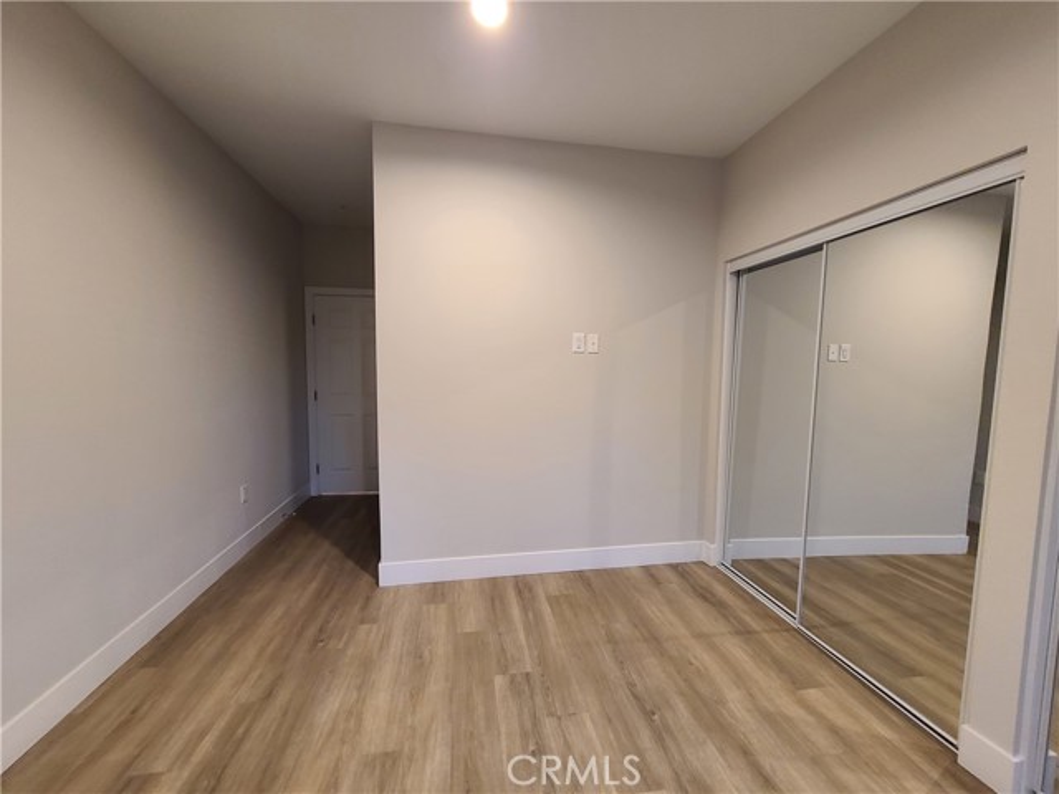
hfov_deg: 106.2
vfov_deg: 89.9
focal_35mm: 13
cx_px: 530
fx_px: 398
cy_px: 397
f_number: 2.2
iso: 400
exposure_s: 1/60
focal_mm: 2.2
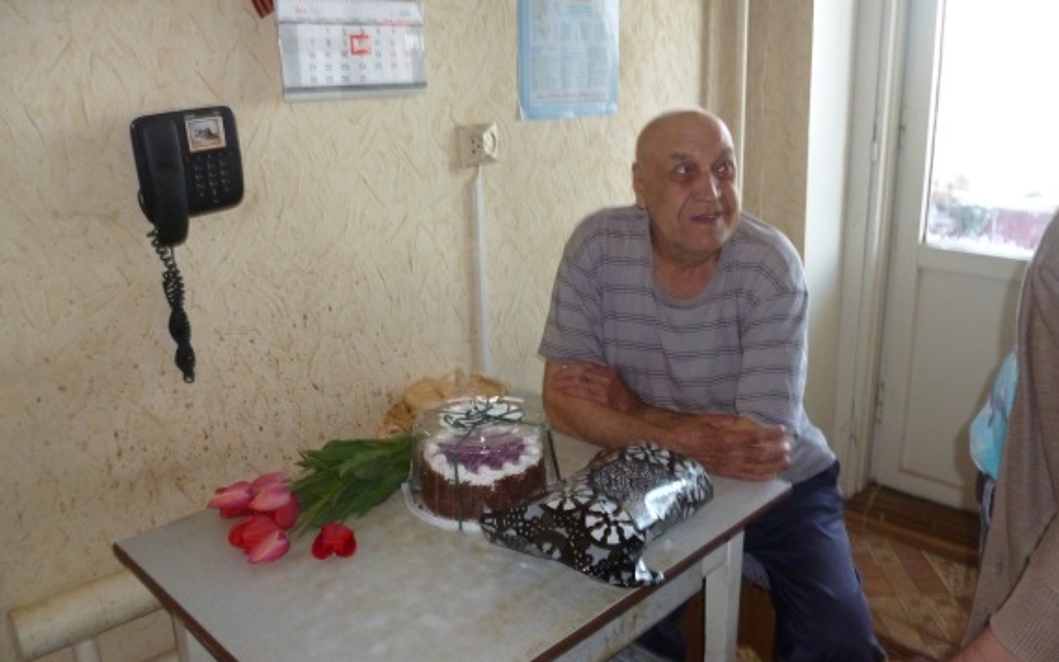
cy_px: 307
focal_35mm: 30
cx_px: 533
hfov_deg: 62.9
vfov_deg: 41.8
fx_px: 866
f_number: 3.1
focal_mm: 5
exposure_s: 1/60
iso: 400
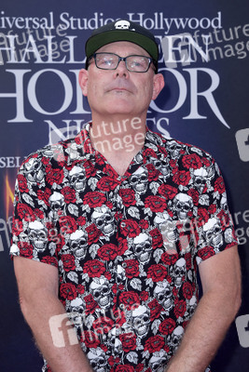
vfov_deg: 22.1
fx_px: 954
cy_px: 186
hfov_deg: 14.9
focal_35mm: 92
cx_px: 124
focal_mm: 92
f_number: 7.1
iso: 1250
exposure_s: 1/250
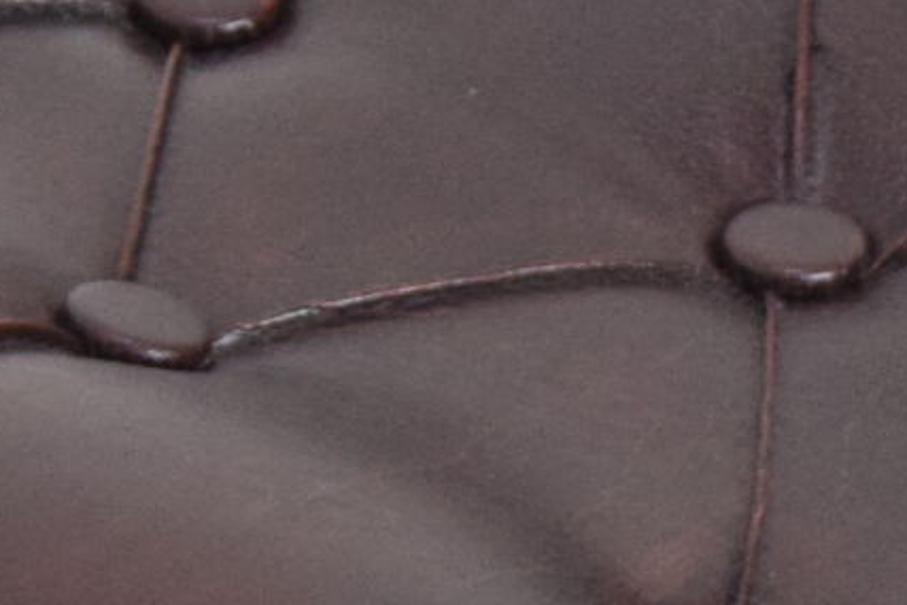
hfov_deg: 4.4
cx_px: 665
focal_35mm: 474
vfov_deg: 2.9
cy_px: 945
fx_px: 11933
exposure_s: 1/40
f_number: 5.3
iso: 1600
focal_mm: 45
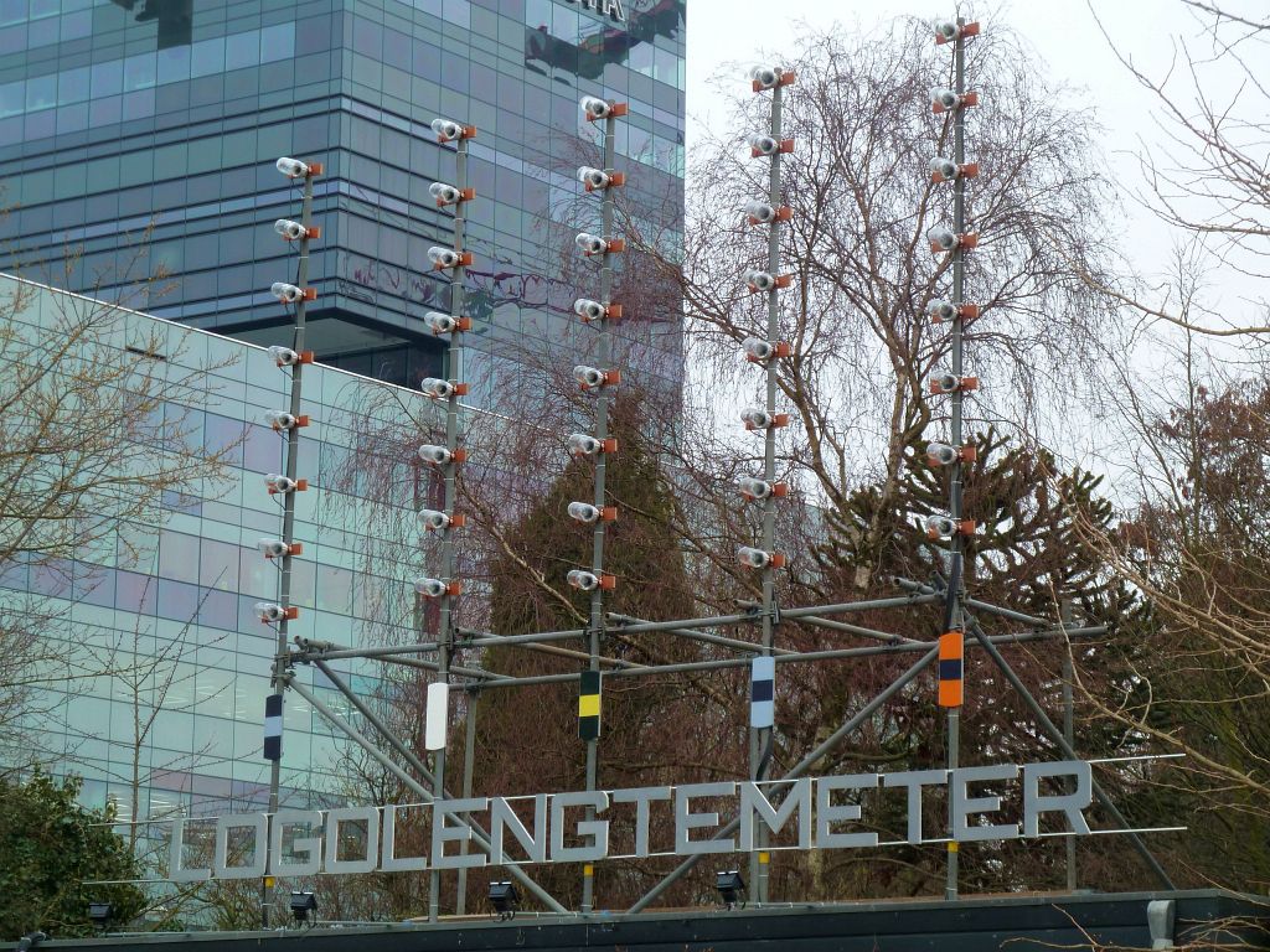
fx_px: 3816
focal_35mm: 104
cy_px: 476
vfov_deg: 14.2
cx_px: 635
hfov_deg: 18.9
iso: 80
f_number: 4.3
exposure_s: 1/50
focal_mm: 17
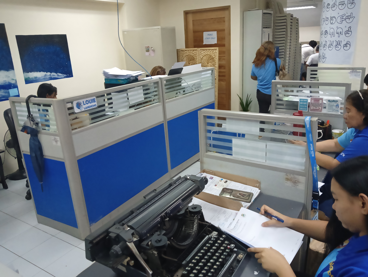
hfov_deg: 65.2
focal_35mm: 27
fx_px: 287
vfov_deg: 51.5
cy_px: 138
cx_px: 184
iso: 1600
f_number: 1.8
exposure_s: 1/100
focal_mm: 4.05
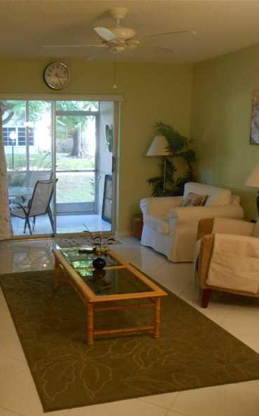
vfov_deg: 52.8
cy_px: 209
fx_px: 418
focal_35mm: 37
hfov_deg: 33.5
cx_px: 57
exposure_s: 1/30
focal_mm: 4.6
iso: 400
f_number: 3.5
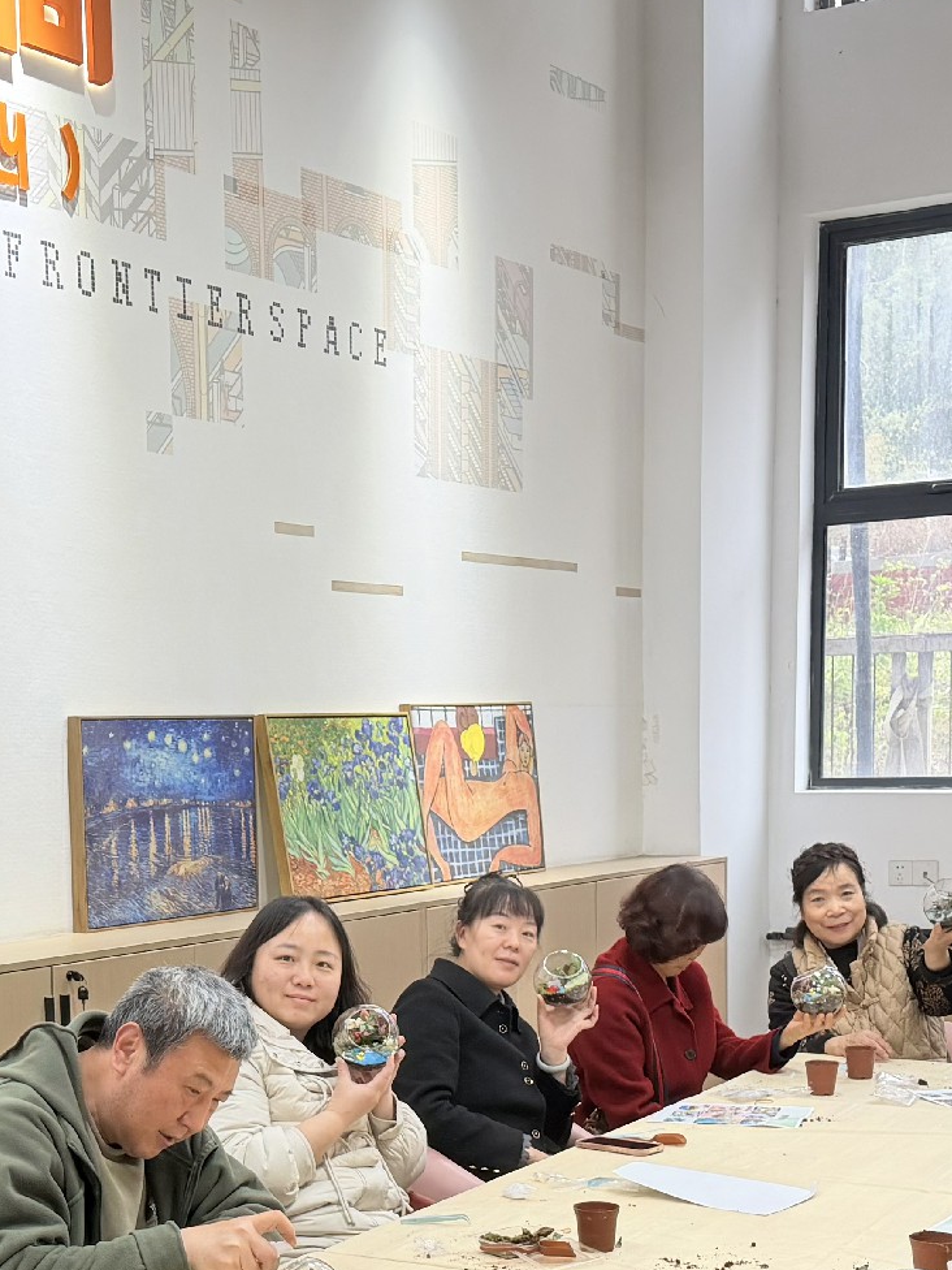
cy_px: 971
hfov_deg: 24.6
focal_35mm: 59
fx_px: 2163
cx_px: 290
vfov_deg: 32.0
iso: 160
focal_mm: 6.76
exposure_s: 1/100
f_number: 1.78
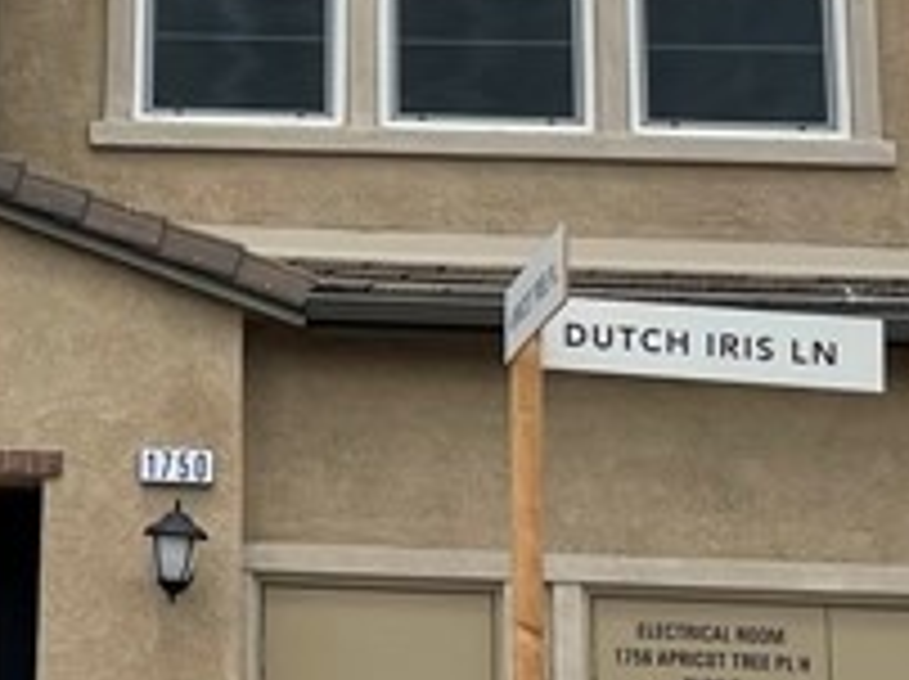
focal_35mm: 132
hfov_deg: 14.7
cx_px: -22
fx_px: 3462
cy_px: -248
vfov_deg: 10.9
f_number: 1.6
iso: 32
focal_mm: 5.1
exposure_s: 1/6579
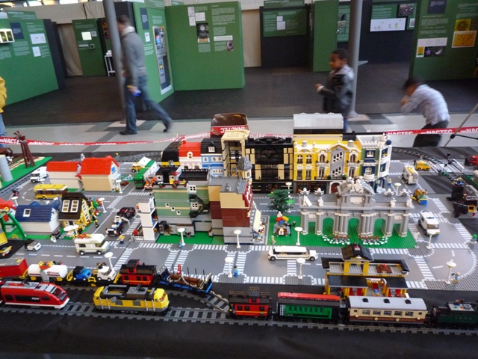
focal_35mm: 25
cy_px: 180
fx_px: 345
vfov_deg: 54.9
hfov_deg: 69.4
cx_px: 239
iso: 400
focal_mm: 4.4
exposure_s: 1/25
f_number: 2.8
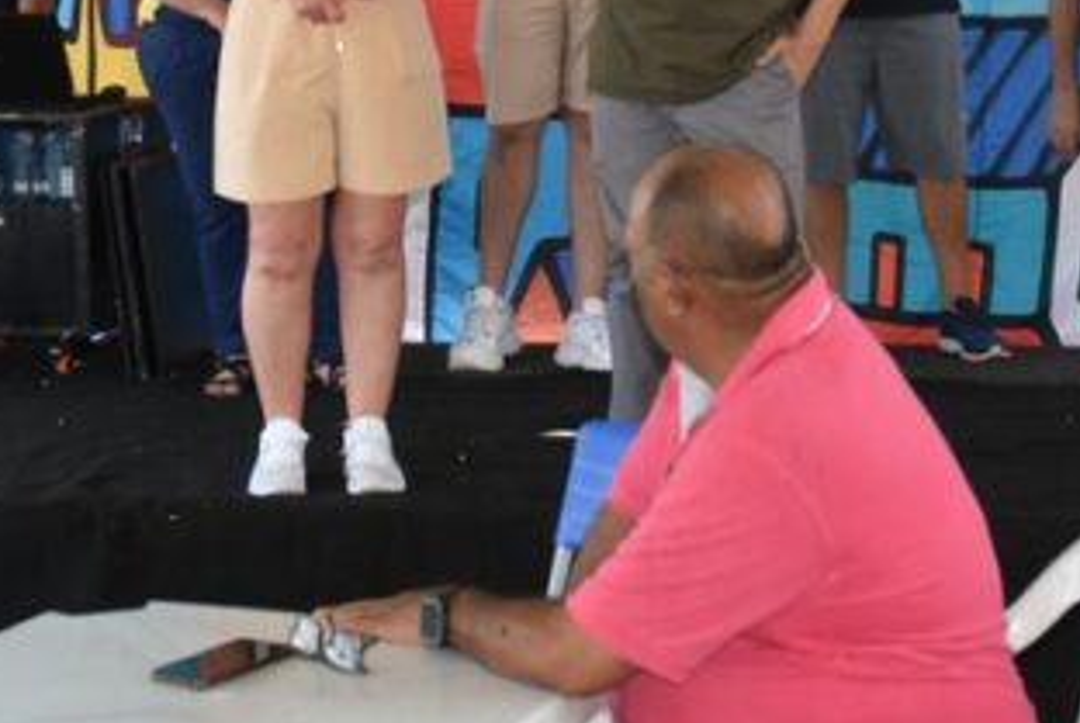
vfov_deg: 11.5
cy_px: 7
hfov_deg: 17.3
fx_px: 3545
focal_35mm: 118
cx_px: 640
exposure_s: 1/125
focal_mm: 24
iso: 280
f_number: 5.6
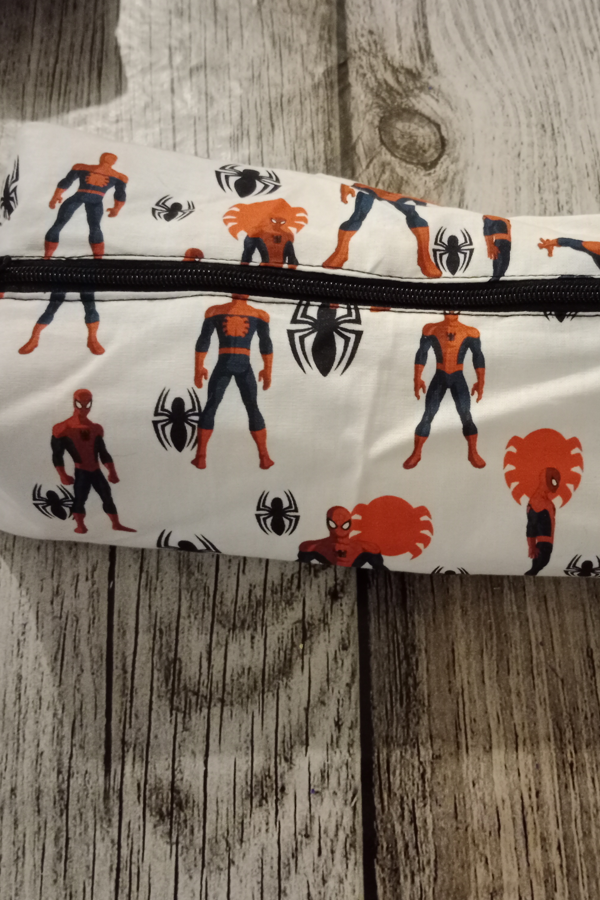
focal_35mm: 37
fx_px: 925
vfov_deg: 51.9
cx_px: 424
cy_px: 446
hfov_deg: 35.4
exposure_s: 1/14.3
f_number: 1.8
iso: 6750
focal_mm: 3.96
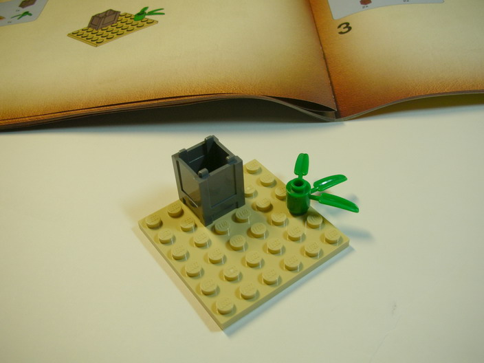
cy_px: 182
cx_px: 242
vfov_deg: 40.7
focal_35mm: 35
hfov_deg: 52.6
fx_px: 489
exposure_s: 1/46.8
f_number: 3
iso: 50
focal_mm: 5.8
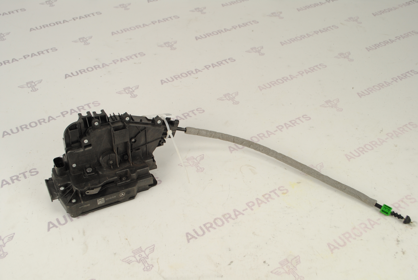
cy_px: 140
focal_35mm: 39
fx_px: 453
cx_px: 209
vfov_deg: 34.3
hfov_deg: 49.5
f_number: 6.3
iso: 200
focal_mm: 26
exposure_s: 1/30
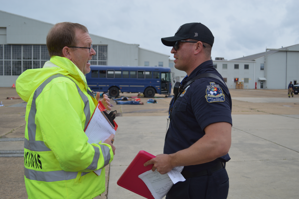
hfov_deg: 49.6
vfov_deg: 34.1
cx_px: 150
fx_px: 324
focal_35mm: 39
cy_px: 100
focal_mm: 26
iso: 100
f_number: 4.2
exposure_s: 1/320
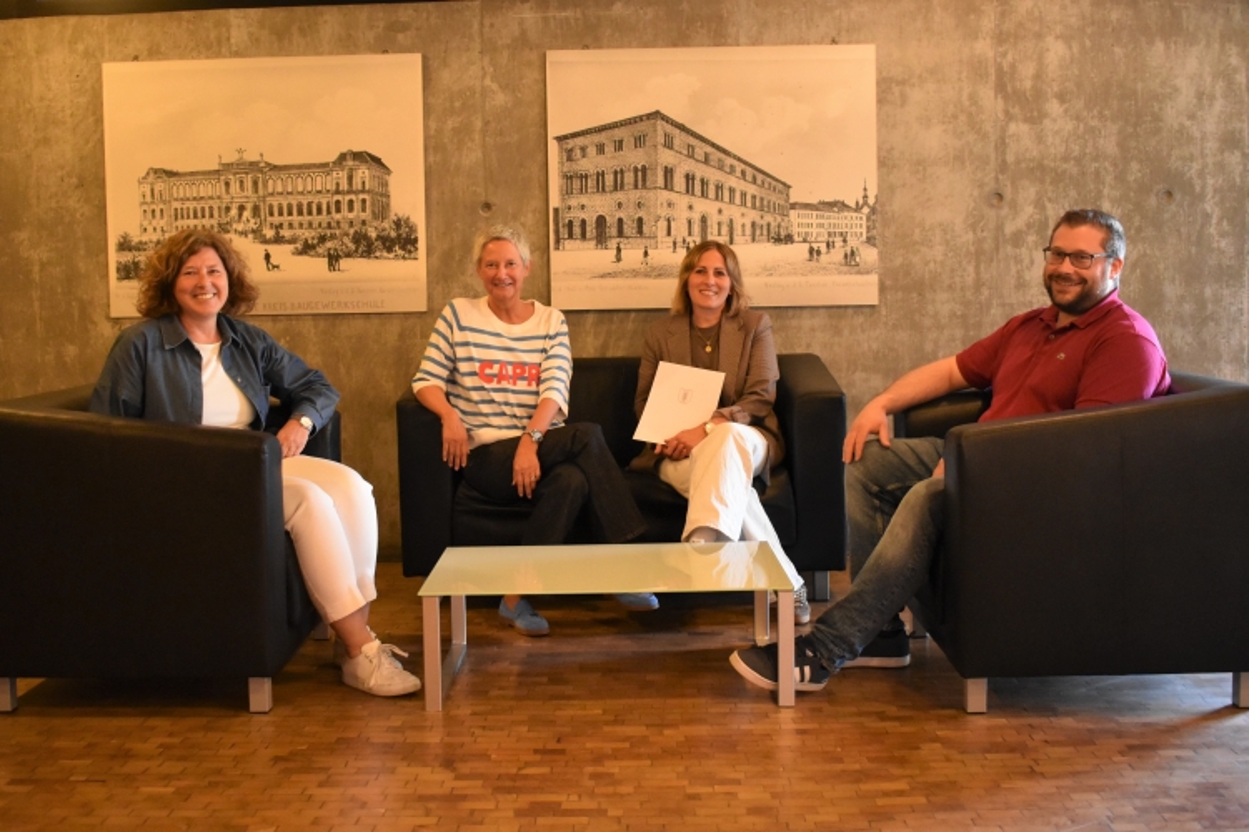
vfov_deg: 36.9
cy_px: 416
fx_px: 1249
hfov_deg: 53.1
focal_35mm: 36
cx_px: 624
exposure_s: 1/60
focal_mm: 24
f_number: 3.8
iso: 2800
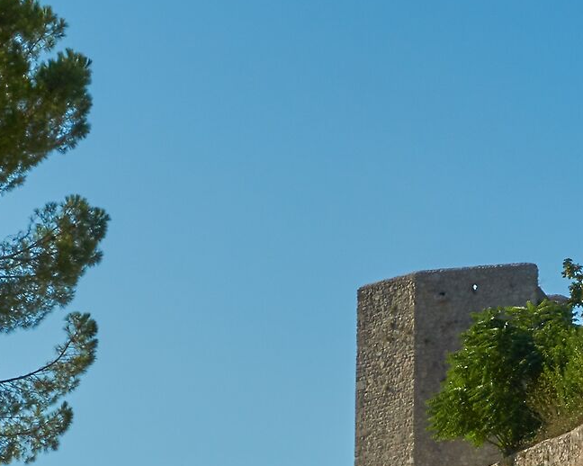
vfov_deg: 9.5
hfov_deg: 11.9
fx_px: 2790
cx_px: 224
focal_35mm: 162
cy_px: 392
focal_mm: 31
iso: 100
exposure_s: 1/500
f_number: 11
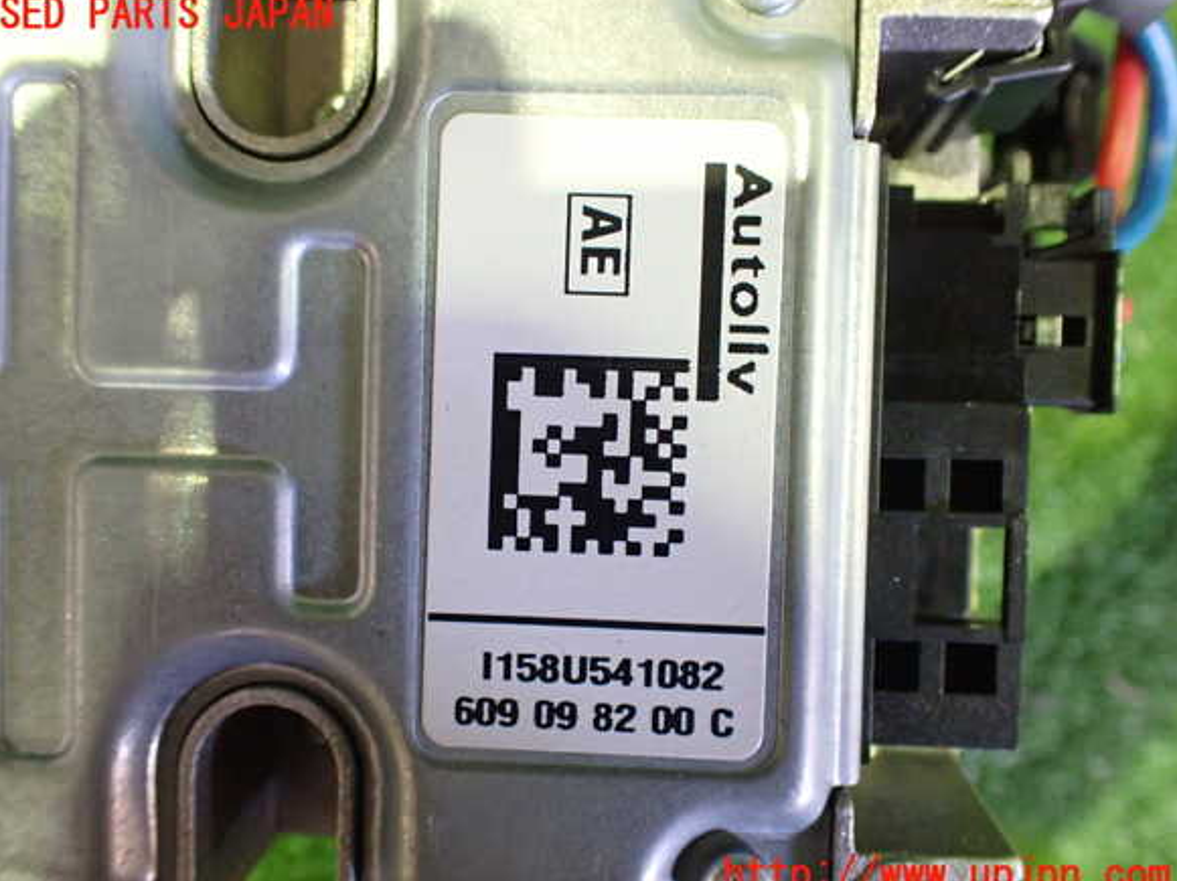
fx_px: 1053
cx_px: 573
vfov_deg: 45.4
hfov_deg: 58.4
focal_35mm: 31
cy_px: 446
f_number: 2.3
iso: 1000
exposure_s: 1/30
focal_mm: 5.4
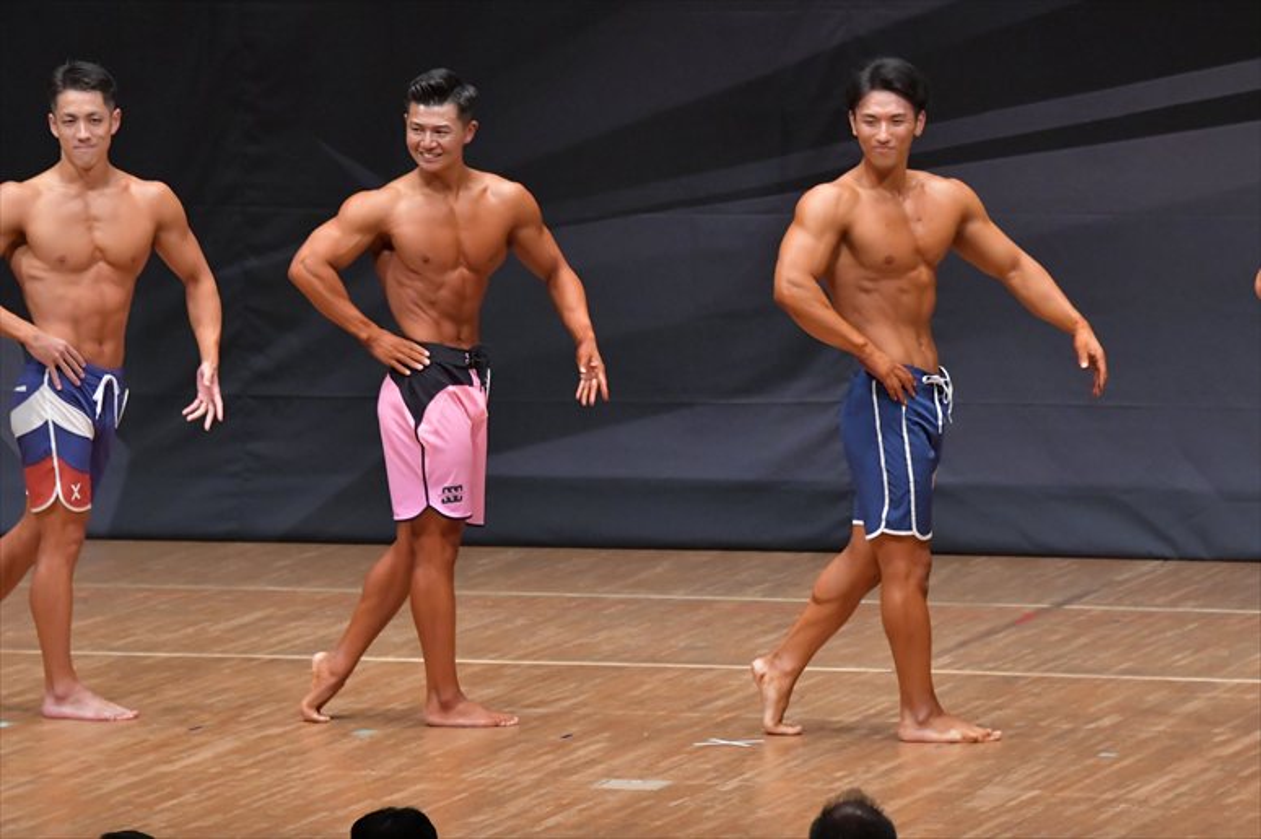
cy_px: 420
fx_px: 8928
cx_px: 630
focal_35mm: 255
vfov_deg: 5.4
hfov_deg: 8.1
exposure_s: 1/400
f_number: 5.6
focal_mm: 170
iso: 6400
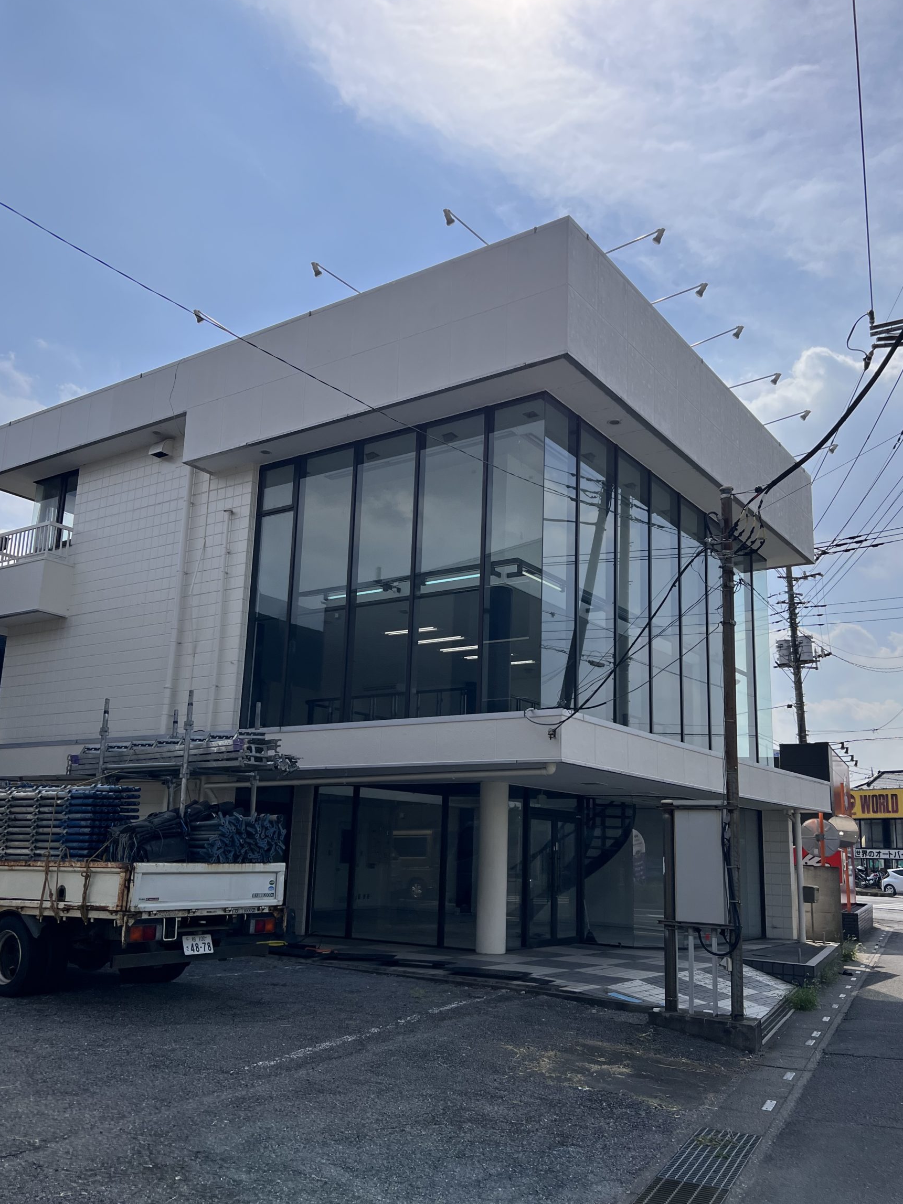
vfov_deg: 61.6
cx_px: 469
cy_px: 622
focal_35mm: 29
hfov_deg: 48.2
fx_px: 1009
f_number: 1.5
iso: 50
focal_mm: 5.7
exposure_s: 1/8696
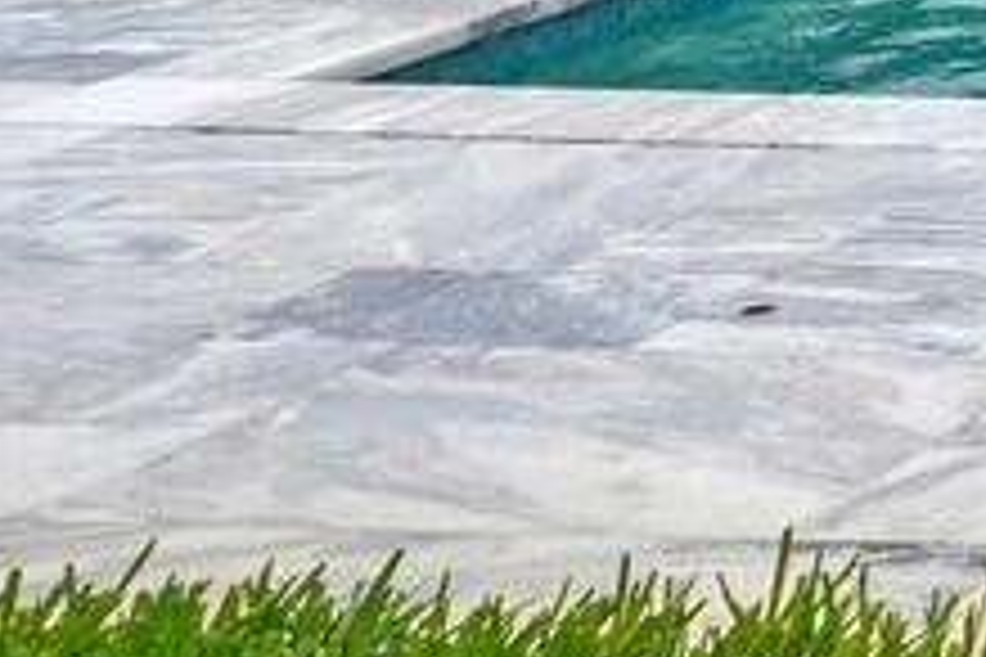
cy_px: -801
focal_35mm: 117
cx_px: 2872
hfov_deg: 11.4
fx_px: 3204
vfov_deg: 10.4
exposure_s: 1/2500
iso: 800
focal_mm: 16
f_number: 9
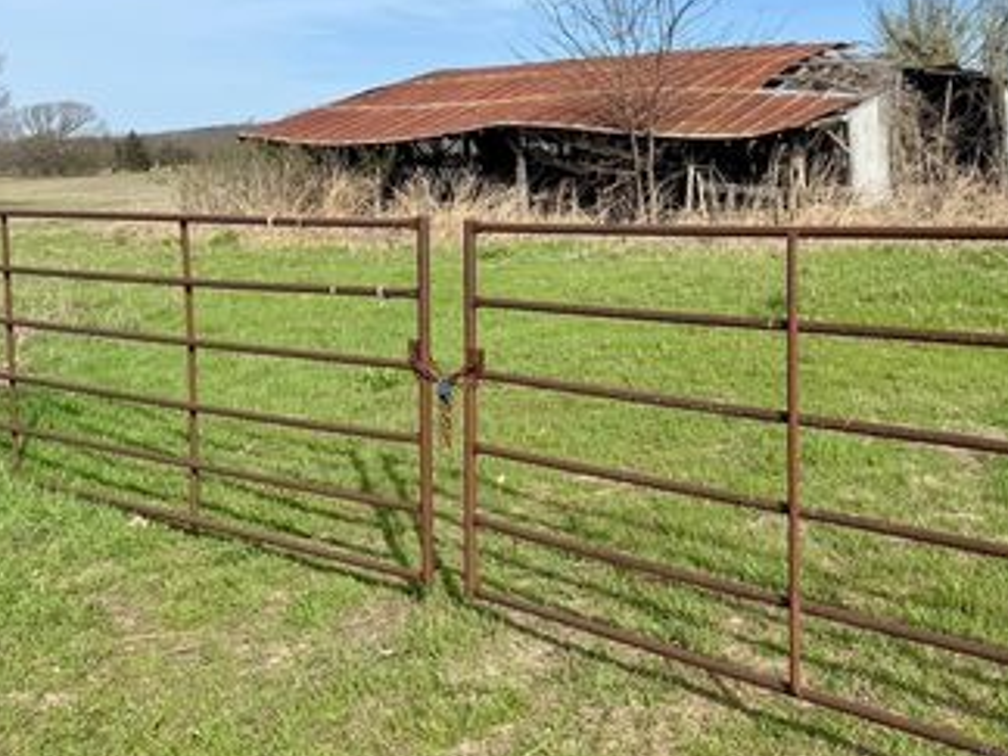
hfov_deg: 48.4
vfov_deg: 37.8
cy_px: 194
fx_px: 1077
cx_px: 740
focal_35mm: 37
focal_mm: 6.76
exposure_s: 1/4975
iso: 80
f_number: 1.78
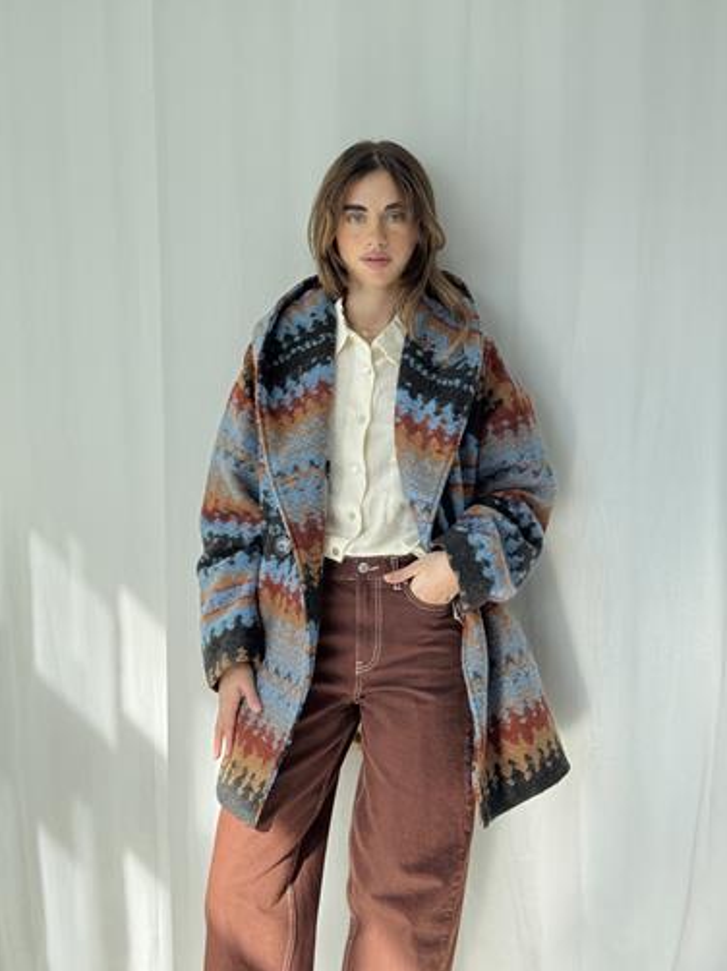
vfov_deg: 37.5
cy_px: 481
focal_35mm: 51
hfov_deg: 28.5
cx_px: 371
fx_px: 1429
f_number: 1.78
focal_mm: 6.76
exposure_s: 1/621
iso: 64
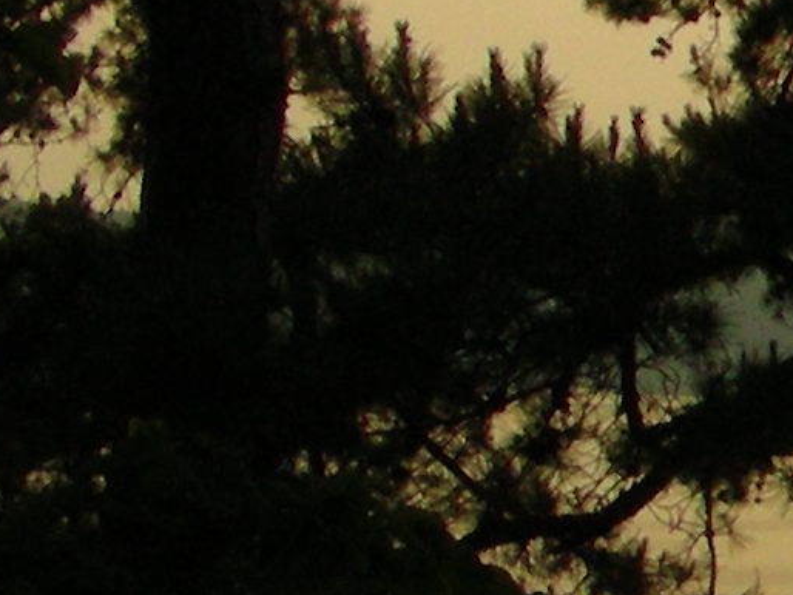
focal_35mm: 208
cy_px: 267
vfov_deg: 7.1
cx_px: 2126
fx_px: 4767
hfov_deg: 8.4
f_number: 5.6
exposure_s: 1/564
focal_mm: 6.3
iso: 50
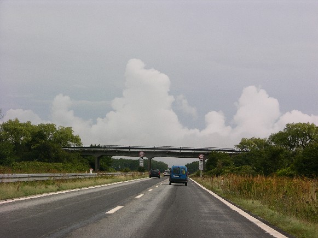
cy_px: 119
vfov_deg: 13.5
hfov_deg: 17.9
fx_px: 1011
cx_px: 159
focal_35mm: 110
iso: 50
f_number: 5.2
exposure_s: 1/180
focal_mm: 27.3
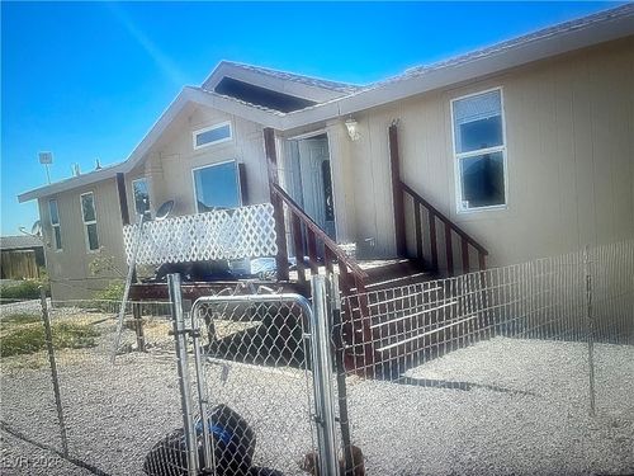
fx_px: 458
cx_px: 317
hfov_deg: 69.4
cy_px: 238
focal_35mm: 25
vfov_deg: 54.9
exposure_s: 1/60
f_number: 1.6
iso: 200
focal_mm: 5.1
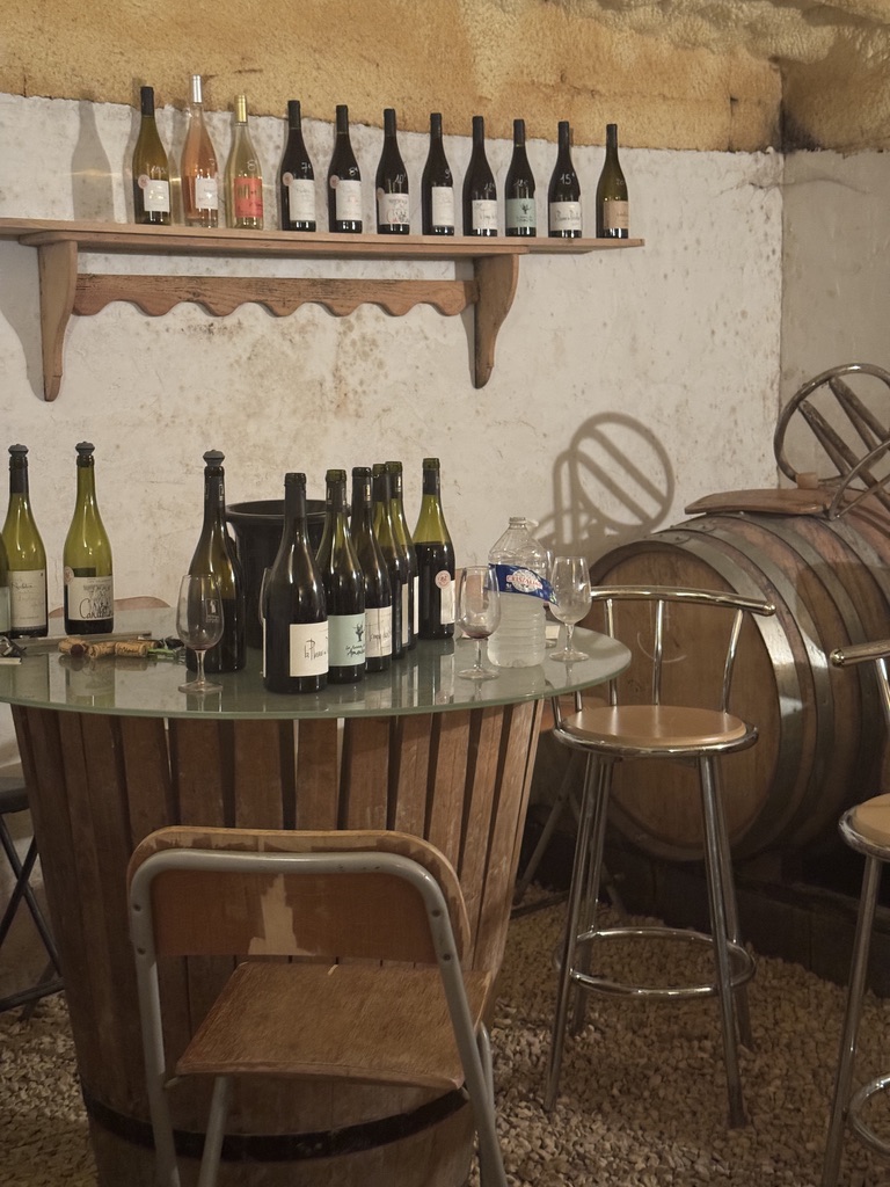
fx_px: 1645
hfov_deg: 30.3
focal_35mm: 48
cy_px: 594
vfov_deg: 39.7
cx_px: 445
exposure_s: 1/25
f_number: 1.78
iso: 640
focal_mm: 6.76
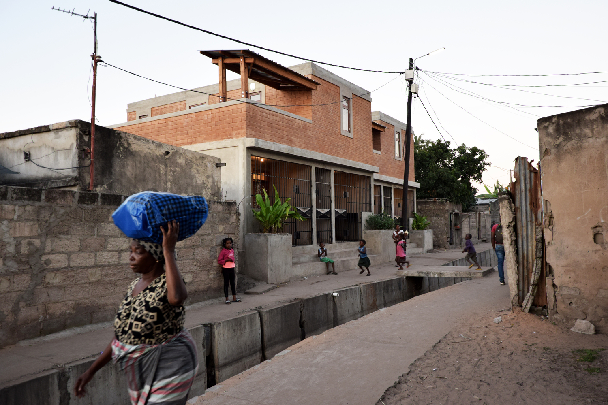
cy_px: 202
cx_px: 304
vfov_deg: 47.9
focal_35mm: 27
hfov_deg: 67.4
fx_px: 456
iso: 400
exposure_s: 1/80
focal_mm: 18
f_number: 4.5
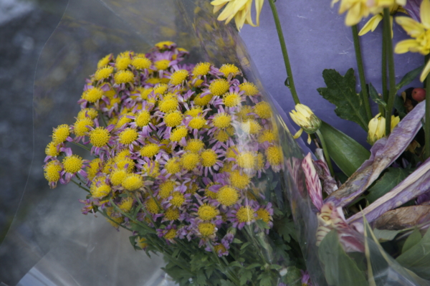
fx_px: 2685
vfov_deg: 6.1
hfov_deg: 9.2
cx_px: 215
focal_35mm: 225
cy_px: 143
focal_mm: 150
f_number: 5.6
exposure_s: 1/250
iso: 400
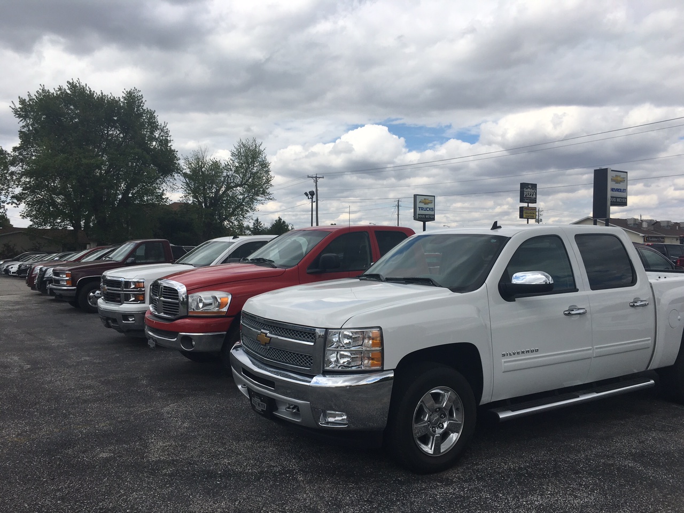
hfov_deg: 61.7
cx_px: 342
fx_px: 573
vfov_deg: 48.2
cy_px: 256
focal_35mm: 29
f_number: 2.2
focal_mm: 4.15
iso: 25
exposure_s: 1/1972
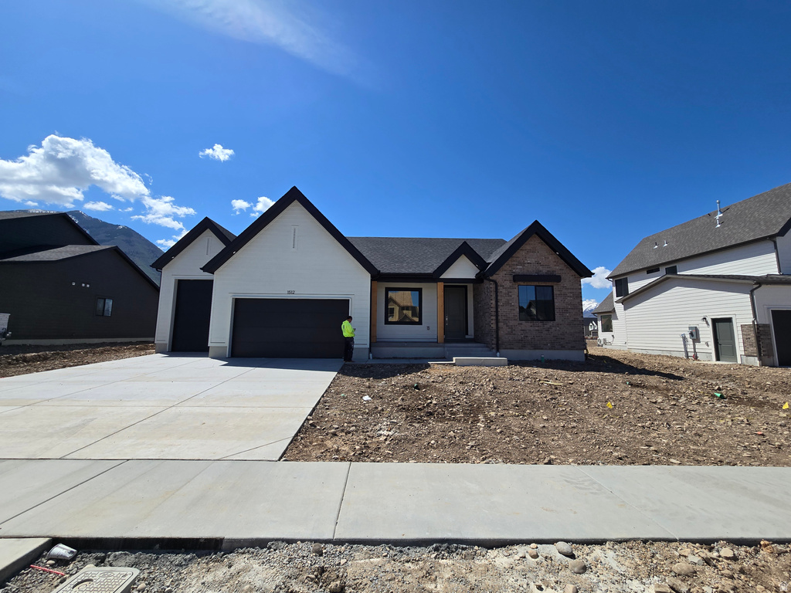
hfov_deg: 106.2
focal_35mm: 13
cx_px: 396
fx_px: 297
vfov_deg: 89.9
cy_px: 296
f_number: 2.2
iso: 50
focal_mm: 2.2
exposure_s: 1/3246
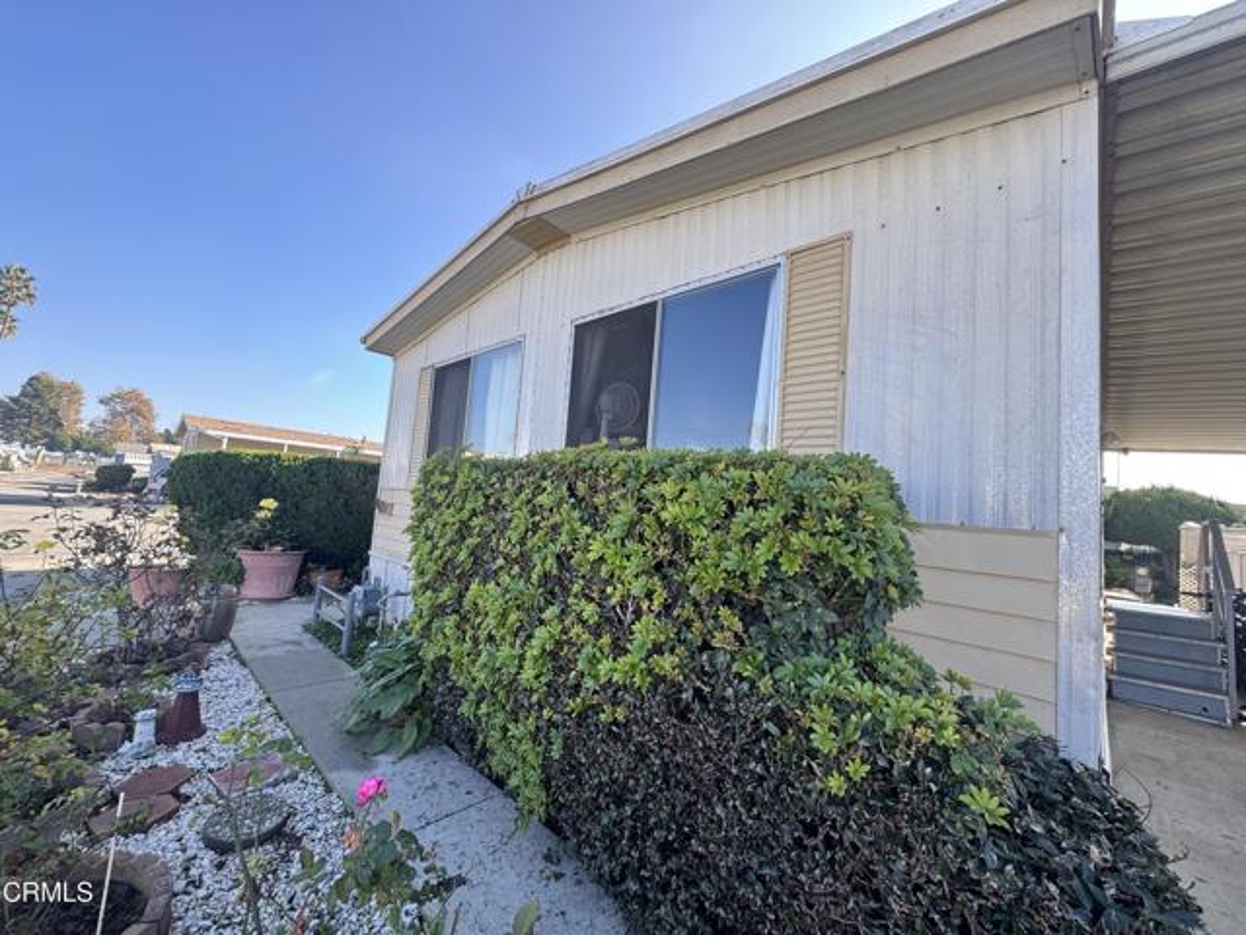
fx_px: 504
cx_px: 623
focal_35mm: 14
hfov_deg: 102.1
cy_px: 468
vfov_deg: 85.7
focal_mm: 2.22
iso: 40
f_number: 2.2
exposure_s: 1/109
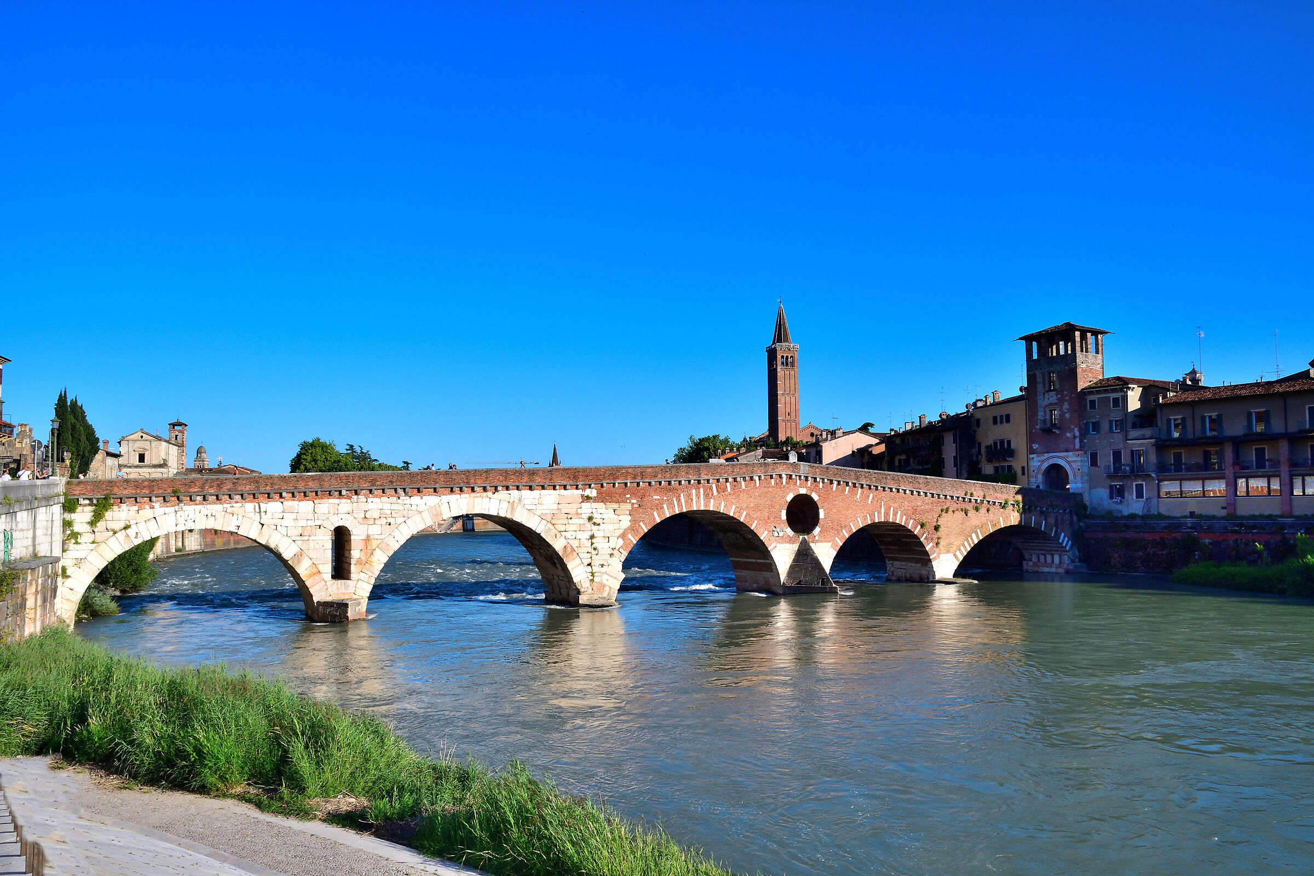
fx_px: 912
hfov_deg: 71.5
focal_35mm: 25
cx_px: 657
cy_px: 438
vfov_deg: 51.3
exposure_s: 1/160
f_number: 13
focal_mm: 17
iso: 100
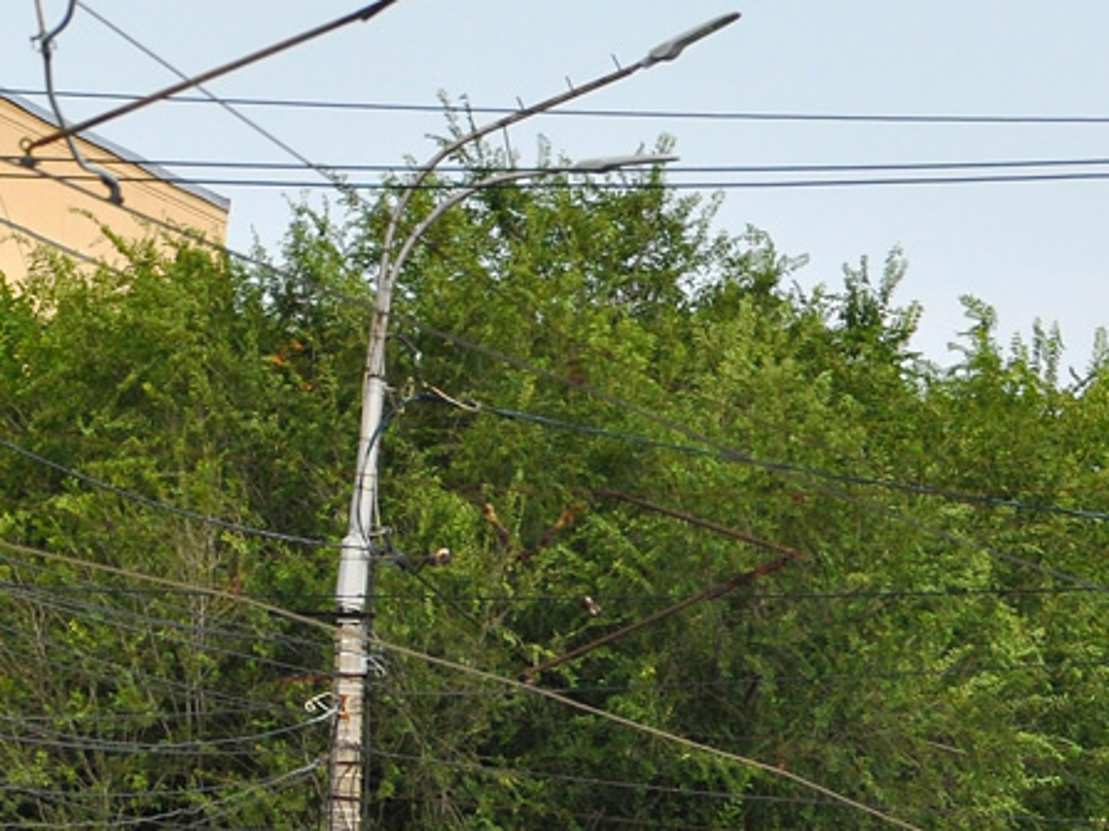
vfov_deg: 3.1
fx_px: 15166
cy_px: 993
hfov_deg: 4.2
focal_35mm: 474
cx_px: 1288
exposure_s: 1/400
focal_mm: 105
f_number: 7.1
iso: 200
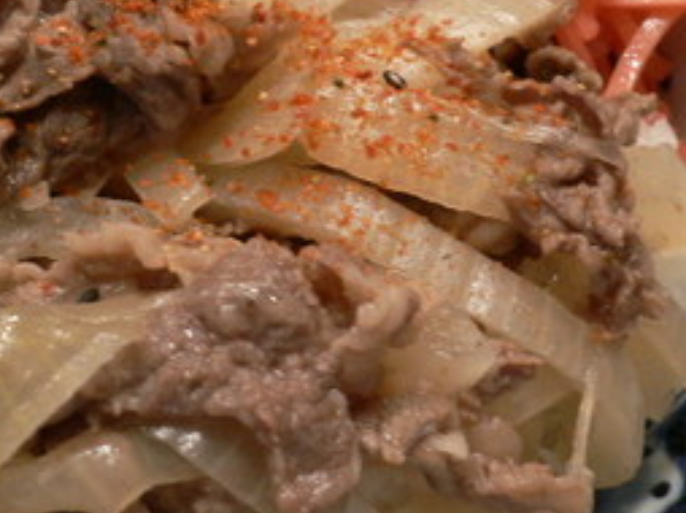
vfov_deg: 21.2
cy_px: 185
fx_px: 1366
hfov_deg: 28.1
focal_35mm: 69
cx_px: 281
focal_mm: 5.8
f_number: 2.8
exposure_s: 1/8
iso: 100
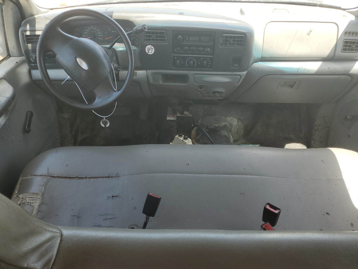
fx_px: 269
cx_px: 179
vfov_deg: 53.1
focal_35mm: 26
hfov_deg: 67.3
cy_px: 134
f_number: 1.5
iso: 50
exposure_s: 1/278
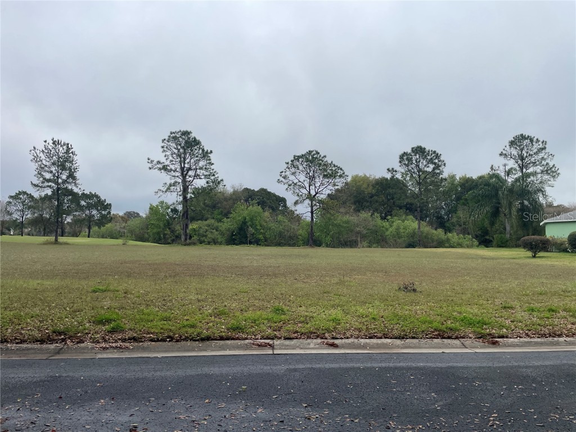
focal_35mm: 26
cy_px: 216
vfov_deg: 53.1
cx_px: 288
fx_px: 433
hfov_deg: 67.3
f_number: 1.6
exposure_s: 1/3861
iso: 32
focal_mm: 4.2
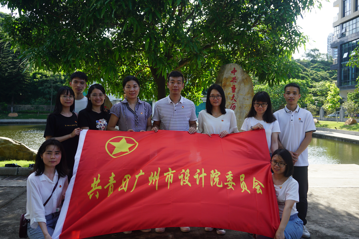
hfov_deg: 55.1
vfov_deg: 38.3
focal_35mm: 34
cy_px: 120
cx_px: 180
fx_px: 344
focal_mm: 23
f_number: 5
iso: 100
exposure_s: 1/125
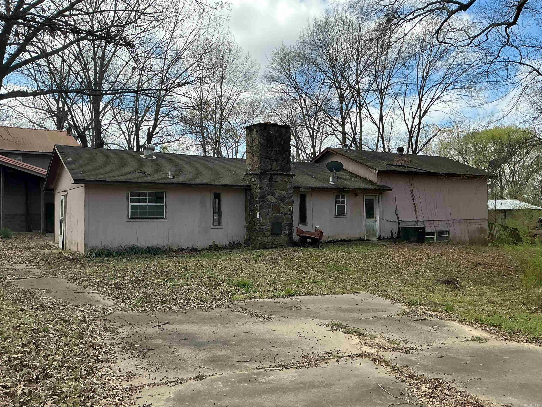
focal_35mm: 29
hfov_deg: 61.7
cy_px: 204
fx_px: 454
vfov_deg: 48.2
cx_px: 271
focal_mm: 3
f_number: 1.8
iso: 25
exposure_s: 1/898
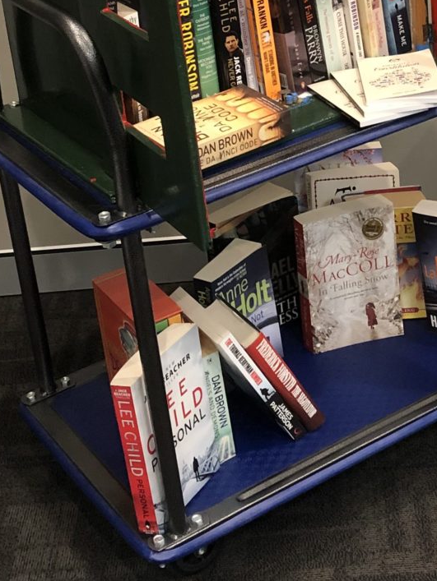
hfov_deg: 19.4
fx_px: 1278
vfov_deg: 25.1
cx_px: 267
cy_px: 95
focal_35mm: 76
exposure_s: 1/17
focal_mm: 3.99
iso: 80
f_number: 1.8
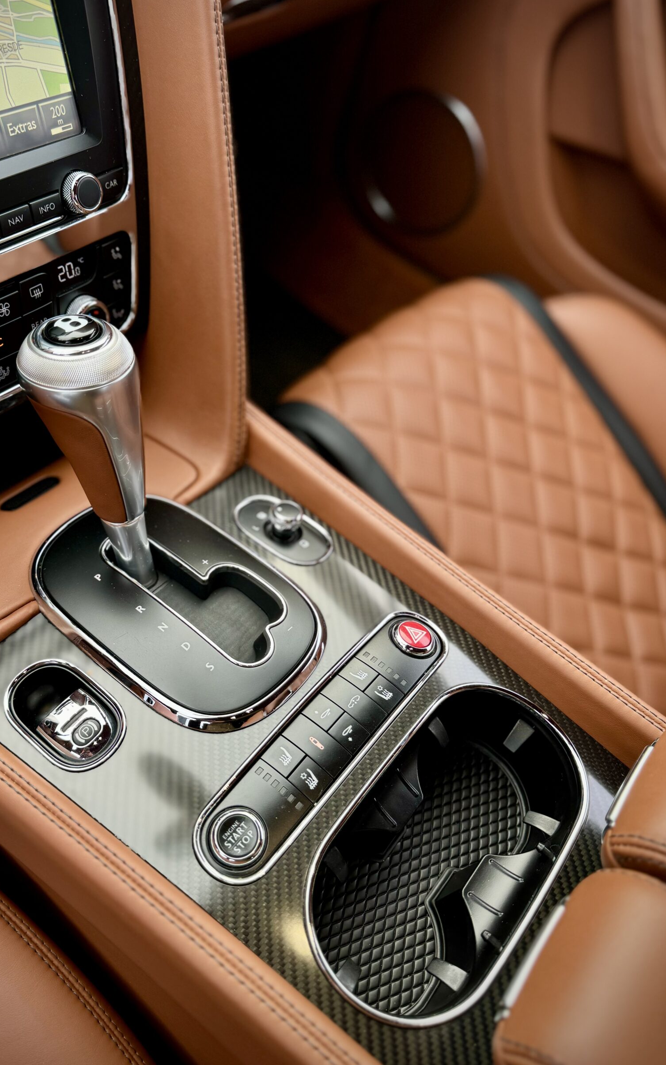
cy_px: 521
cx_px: 255
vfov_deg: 68.4
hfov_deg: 45.7
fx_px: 784
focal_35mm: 27
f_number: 1.78
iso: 64
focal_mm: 6.76
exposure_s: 1/75
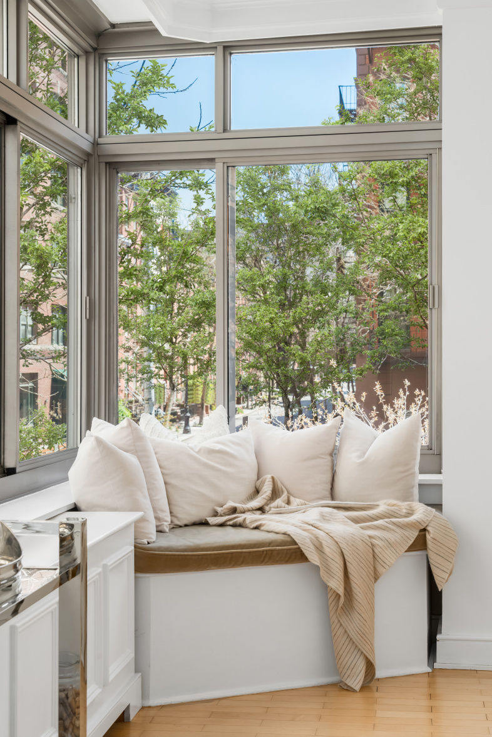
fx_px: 1168
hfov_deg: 23.8
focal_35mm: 57
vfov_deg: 35.0
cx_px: 246
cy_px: 368
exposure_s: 1/40
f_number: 11
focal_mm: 57
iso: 800
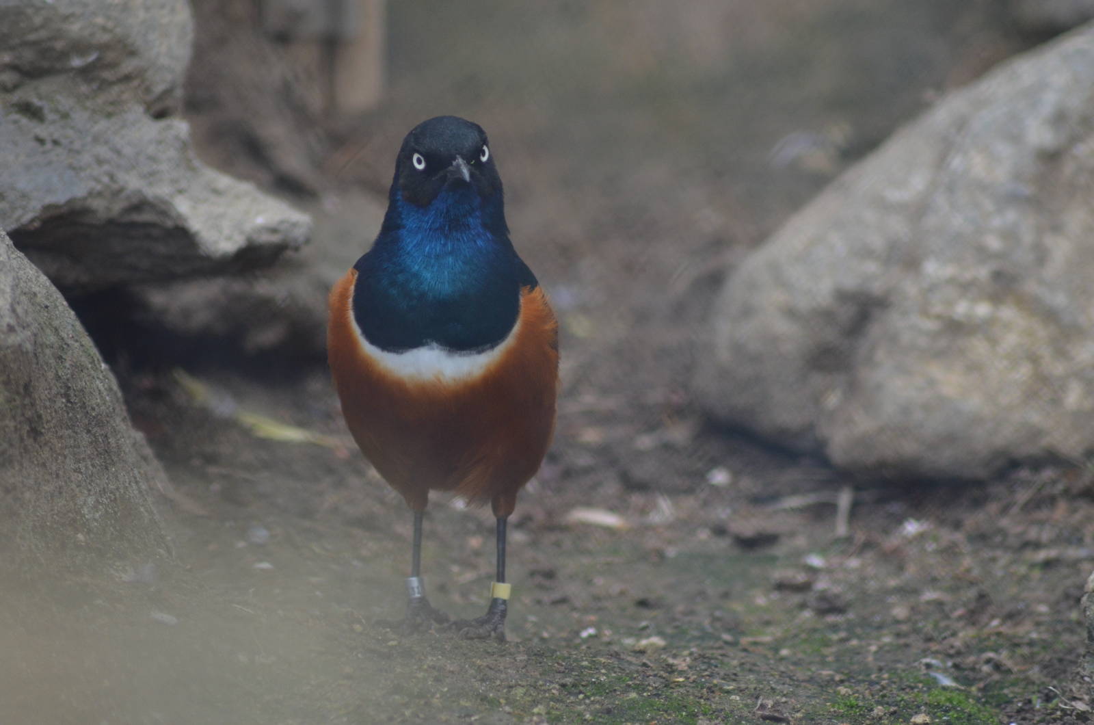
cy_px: 362
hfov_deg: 4.6
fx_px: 13648
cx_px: 547
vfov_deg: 3.0
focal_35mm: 450
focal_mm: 300
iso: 900
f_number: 5.6
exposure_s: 1/500
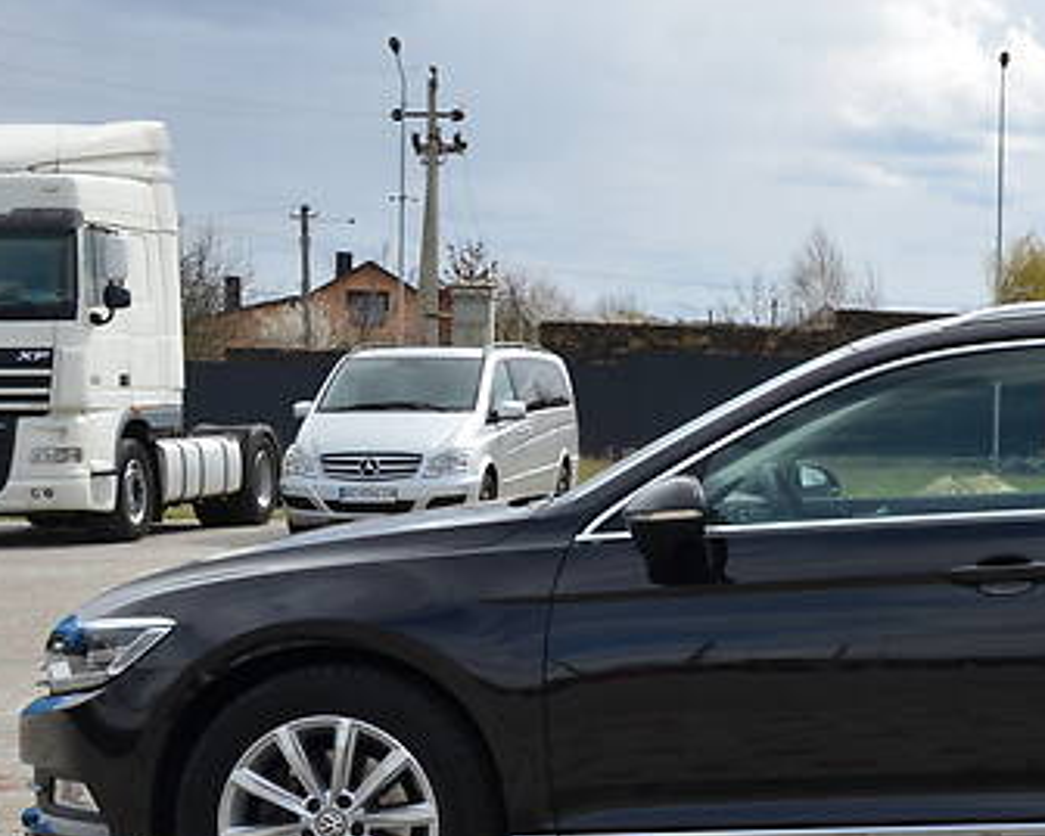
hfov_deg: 21.0
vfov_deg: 17.6
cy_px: 513
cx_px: 1126
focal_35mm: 87
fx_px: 2692
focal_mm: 26
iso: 125
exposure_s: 1/250
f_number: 8
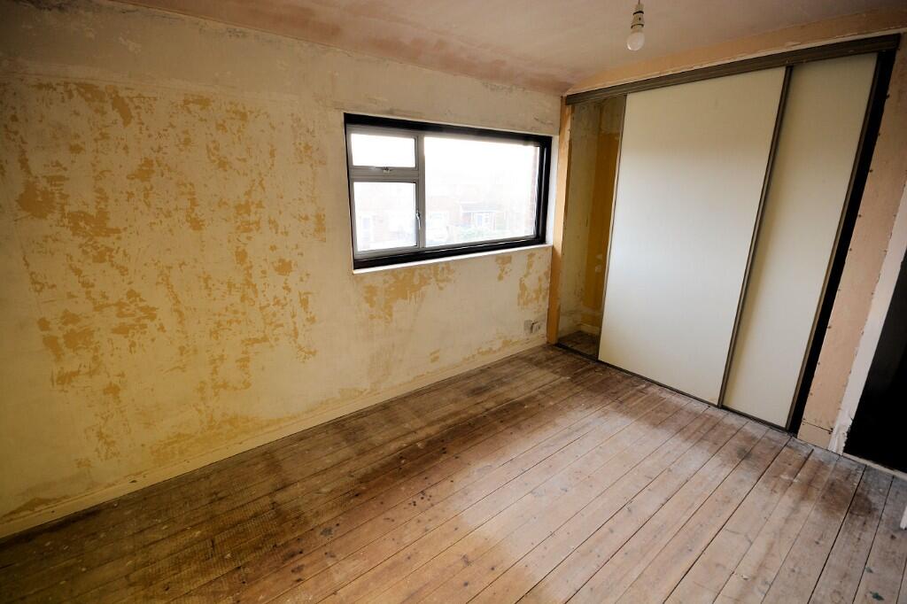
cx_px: 454
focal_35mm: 15
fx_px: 378
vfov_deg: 77.3
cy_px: 302
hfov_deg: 100.4
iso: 400
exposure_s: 1/30
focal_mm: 10
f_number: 8
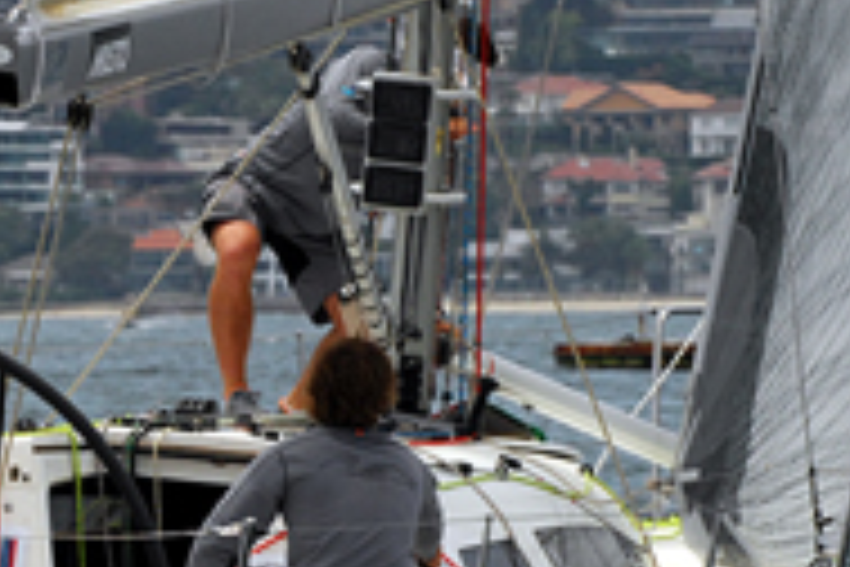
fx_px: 18014
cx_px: 180
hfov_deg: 2.7
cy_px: 434
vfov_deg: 1.8
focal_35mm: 763
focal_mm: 160
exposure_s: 1/1000
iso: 400
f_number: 8
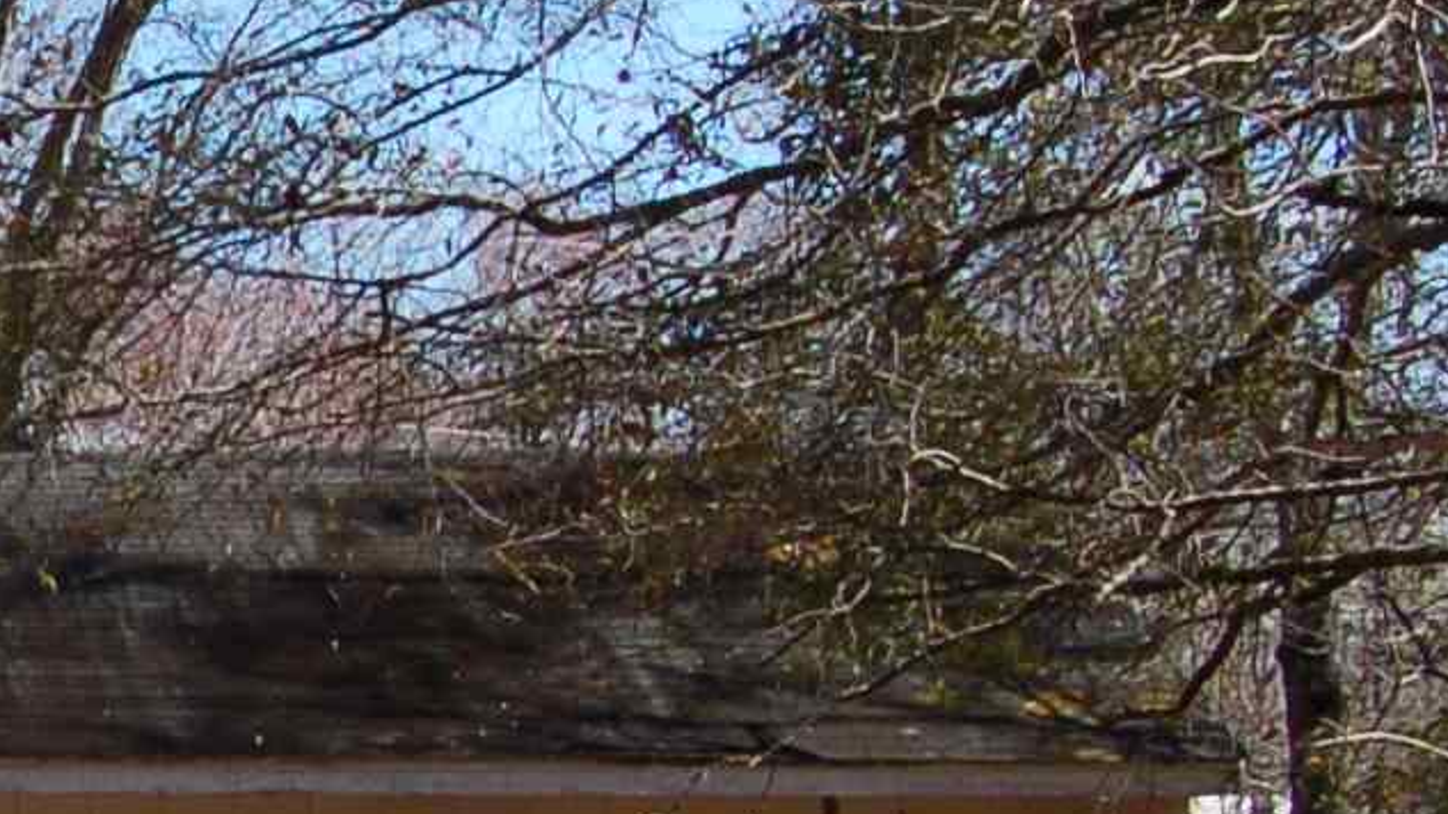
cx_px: -1068
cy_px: 773
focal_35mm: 373
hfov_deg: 5.7
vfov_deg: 3.3
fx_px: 14321
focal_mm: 50
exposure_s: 1/400
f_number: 10
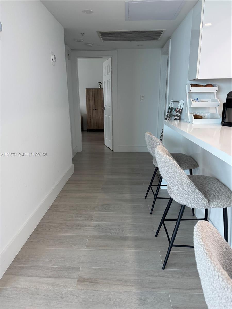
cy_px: 154
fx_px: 214
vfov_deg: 71.6
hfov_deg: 56.8
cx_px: 116
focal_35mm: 24
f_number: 1.78
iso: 125
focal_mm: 6.76
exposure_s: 1/121
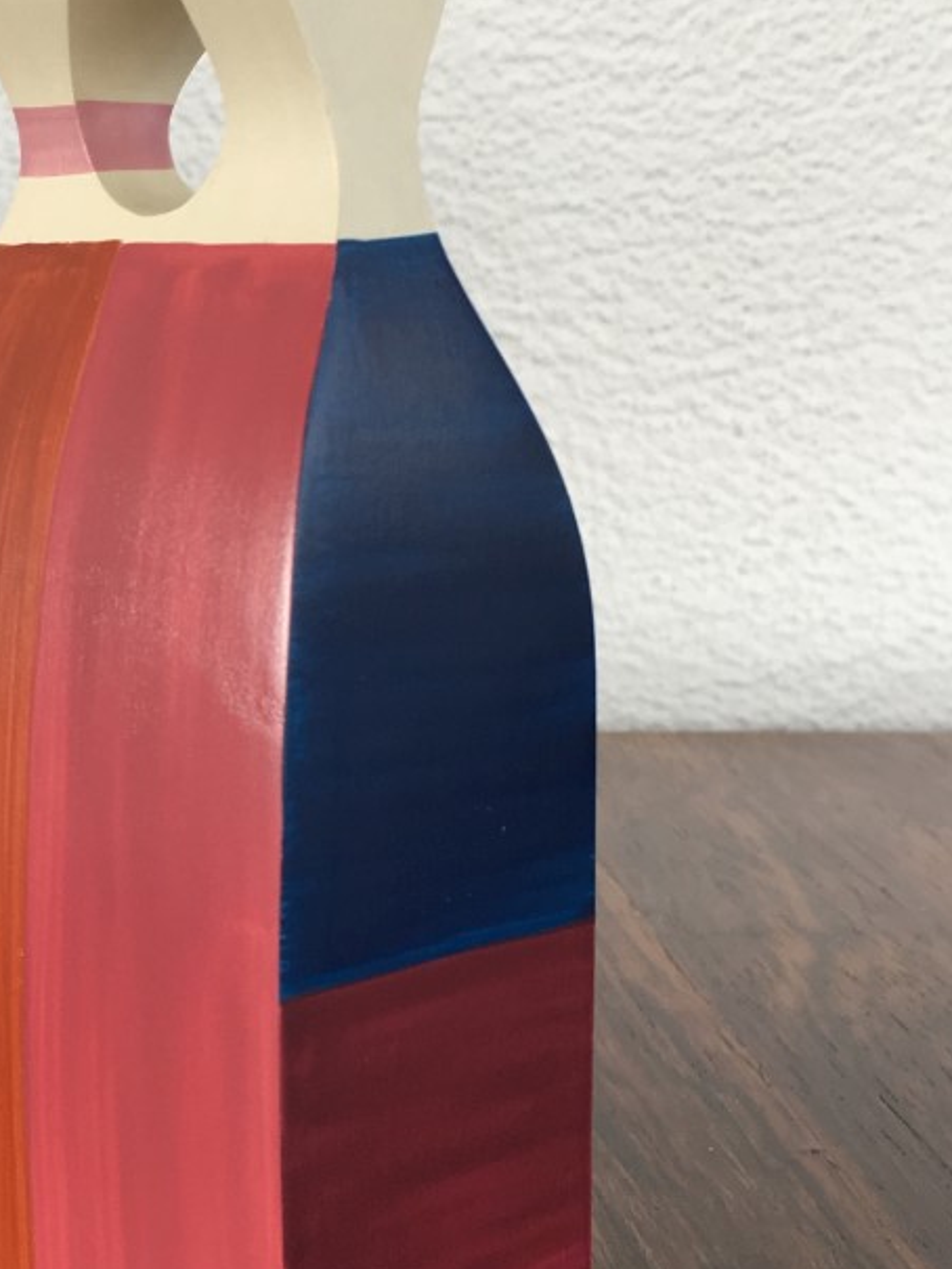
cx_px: 145
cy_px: 390
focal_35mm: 69
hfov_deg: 21.0
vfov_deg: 27.9
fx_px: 2529
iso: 25
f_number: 2.2
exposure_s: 1/50
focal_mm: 4.15
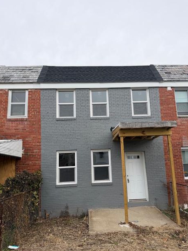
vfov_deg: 67.2
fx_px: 188
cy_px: 135
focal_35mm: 26
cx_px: 99
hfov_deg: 53.0
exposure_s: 1/1770
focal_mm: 6.76
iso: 80
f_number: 1.78
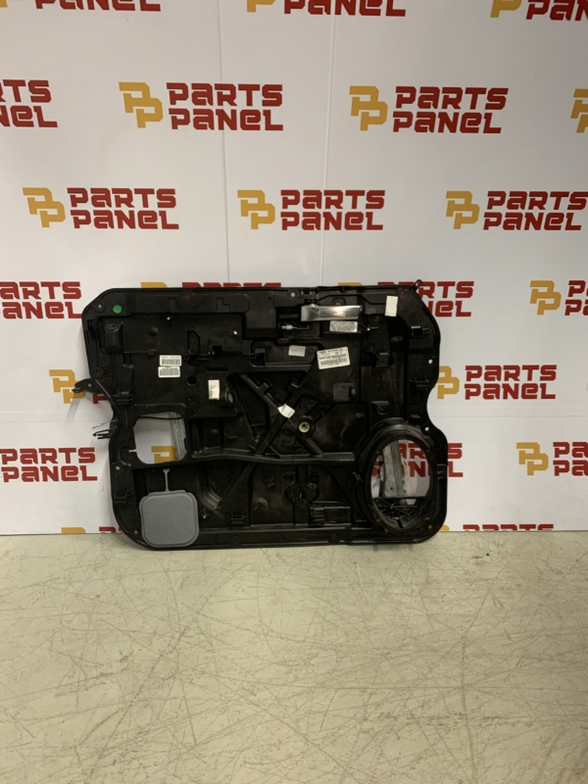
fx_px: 589
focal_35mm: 26
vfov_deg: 67.3
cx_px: 294
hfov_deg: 53.1
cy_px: 392
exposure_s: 1/40
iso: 400
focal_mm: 4.25
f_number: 1.8
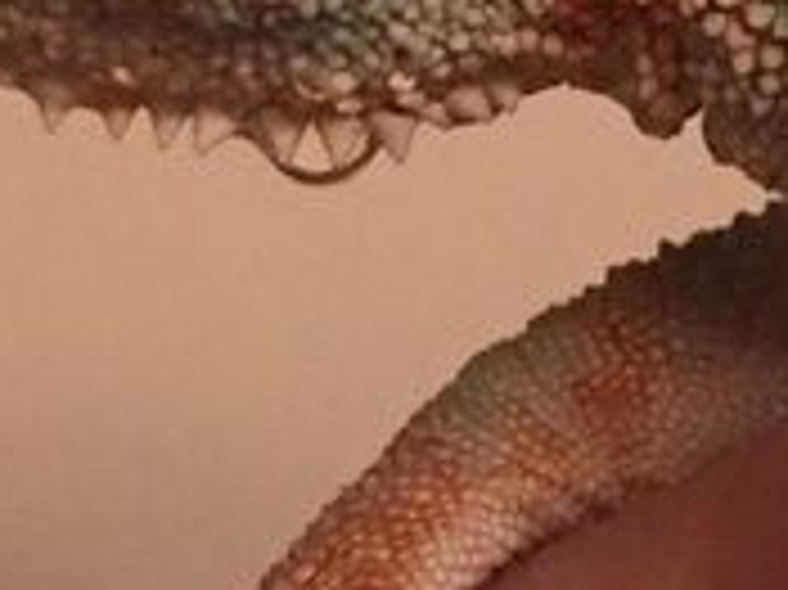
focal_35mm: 212
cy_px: -617
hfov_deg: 9.2
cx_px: 986
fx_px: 4823
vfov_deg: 6.8
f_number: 2.2
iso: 125
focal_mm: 4.15
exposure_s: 1/30
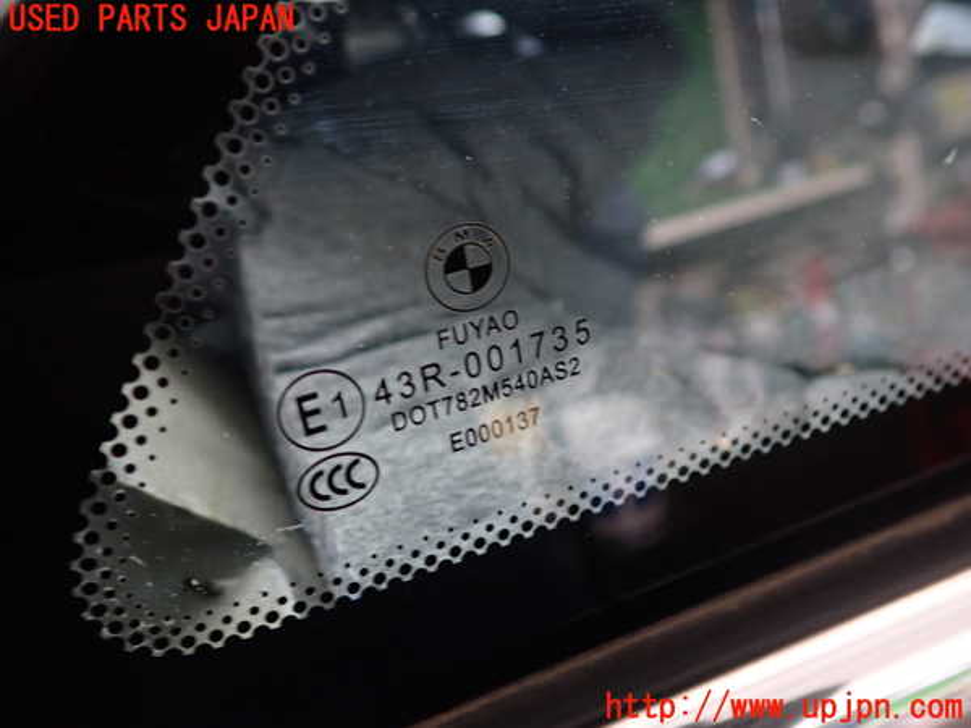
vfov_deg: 46.8
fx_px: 842
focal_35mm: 30
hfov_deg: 60.0
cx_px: 486
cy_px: 364
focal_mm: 5.4
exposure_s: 1/30
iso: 250
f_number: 2.3
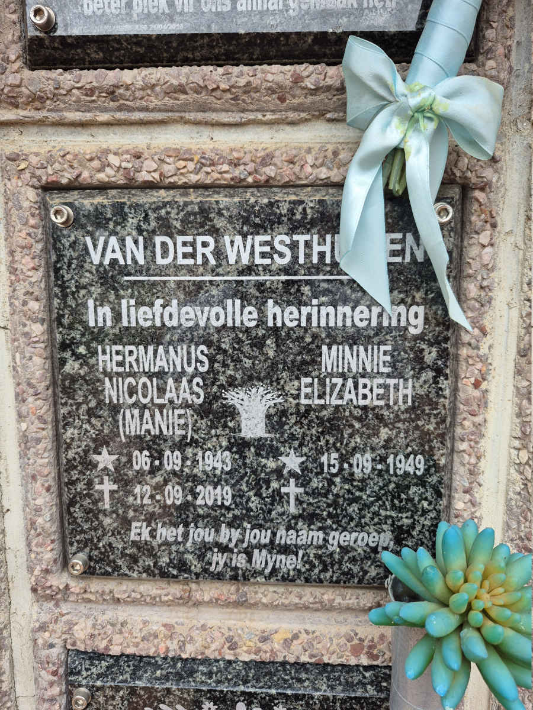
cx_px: 266
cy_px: 355
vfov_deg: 73.9
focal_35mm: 23
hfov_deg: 58.9
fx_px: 472
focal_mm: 5.4
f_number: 1.8
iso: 50
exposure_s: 1/180
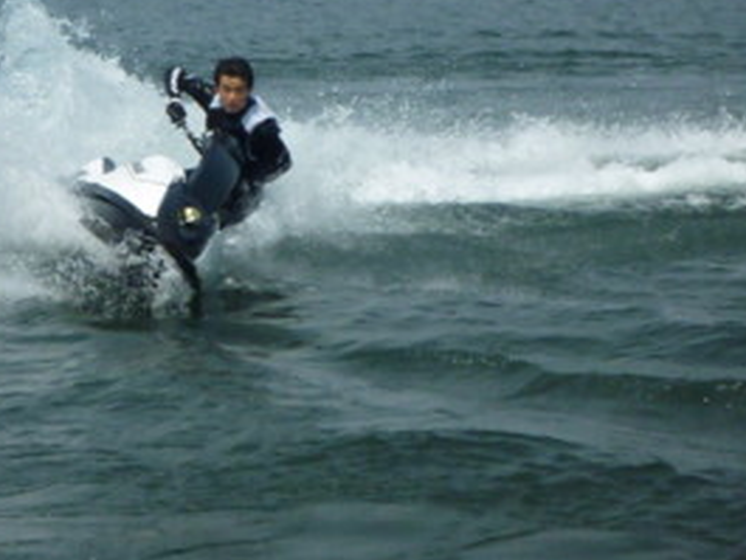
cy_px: 141
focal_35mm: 146
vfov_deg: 10.2
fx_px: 3148
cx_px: 234
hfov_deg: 13.5
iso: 500
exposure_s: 1/320
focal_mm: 15.3
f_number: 18
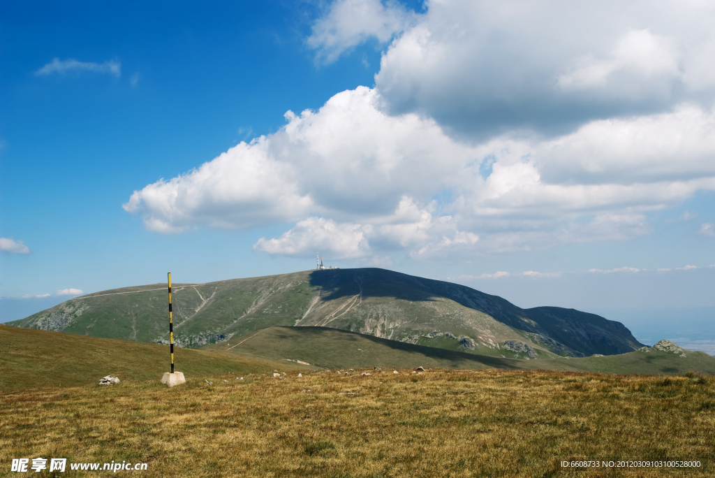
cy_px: 239
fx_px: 775
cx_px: 358
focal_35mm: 39
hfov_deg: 49.5
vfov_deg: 34.3
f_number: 10
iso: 200
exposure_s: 1/400
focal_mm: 26
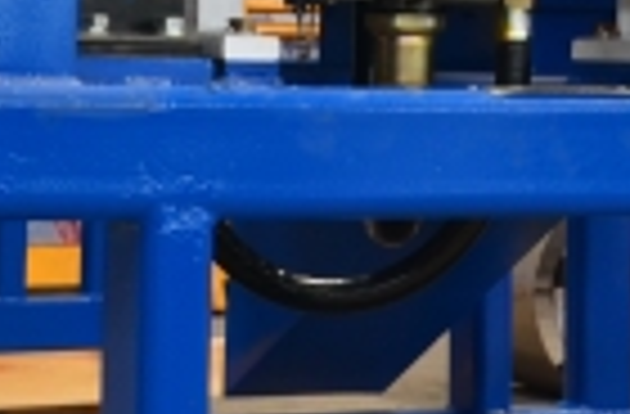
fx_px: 2808
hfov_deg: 12.8
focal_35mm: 161
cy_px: -164
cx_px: 261
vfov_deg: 8.3
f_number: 6.3
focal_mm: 25
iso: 500
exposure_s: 1/15
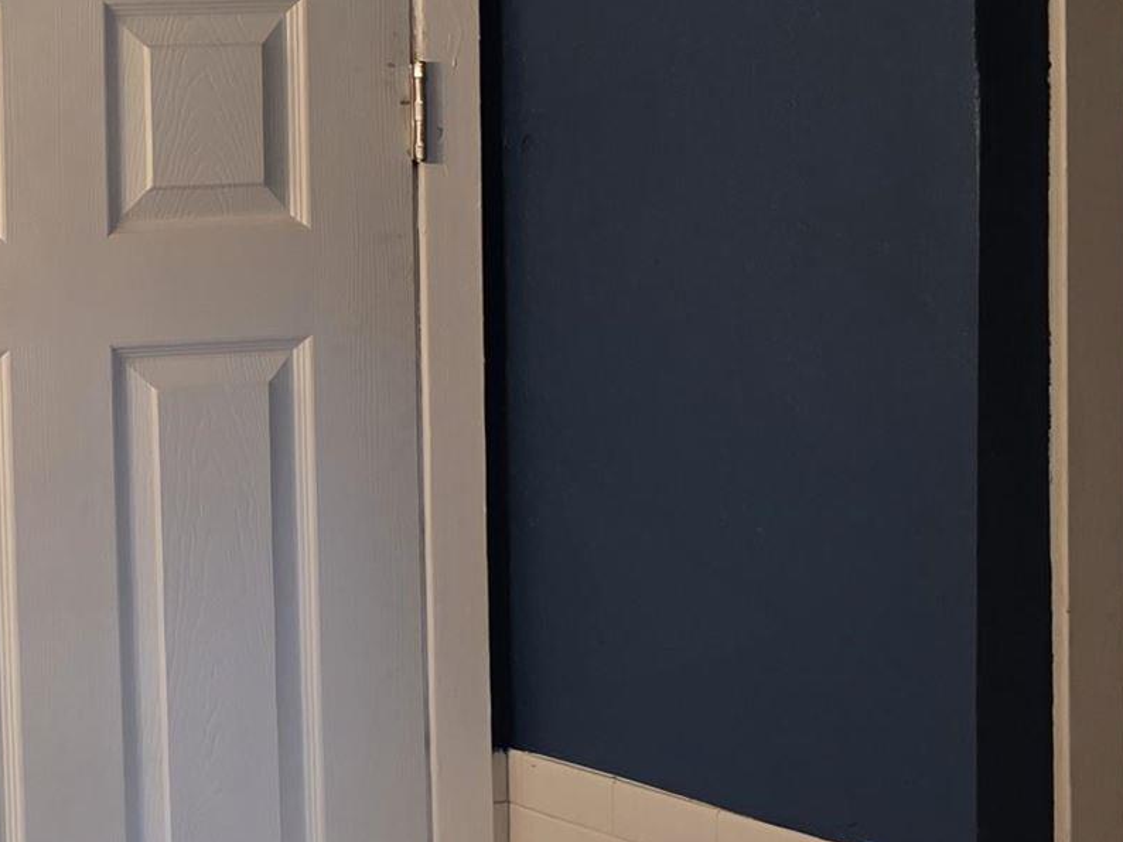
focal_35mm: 89
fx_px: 2886
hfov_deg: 20.2
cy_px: 426
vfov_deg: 16.6
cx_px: -332
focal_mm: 6.3
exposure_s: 1/120
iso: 320
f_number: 1.7
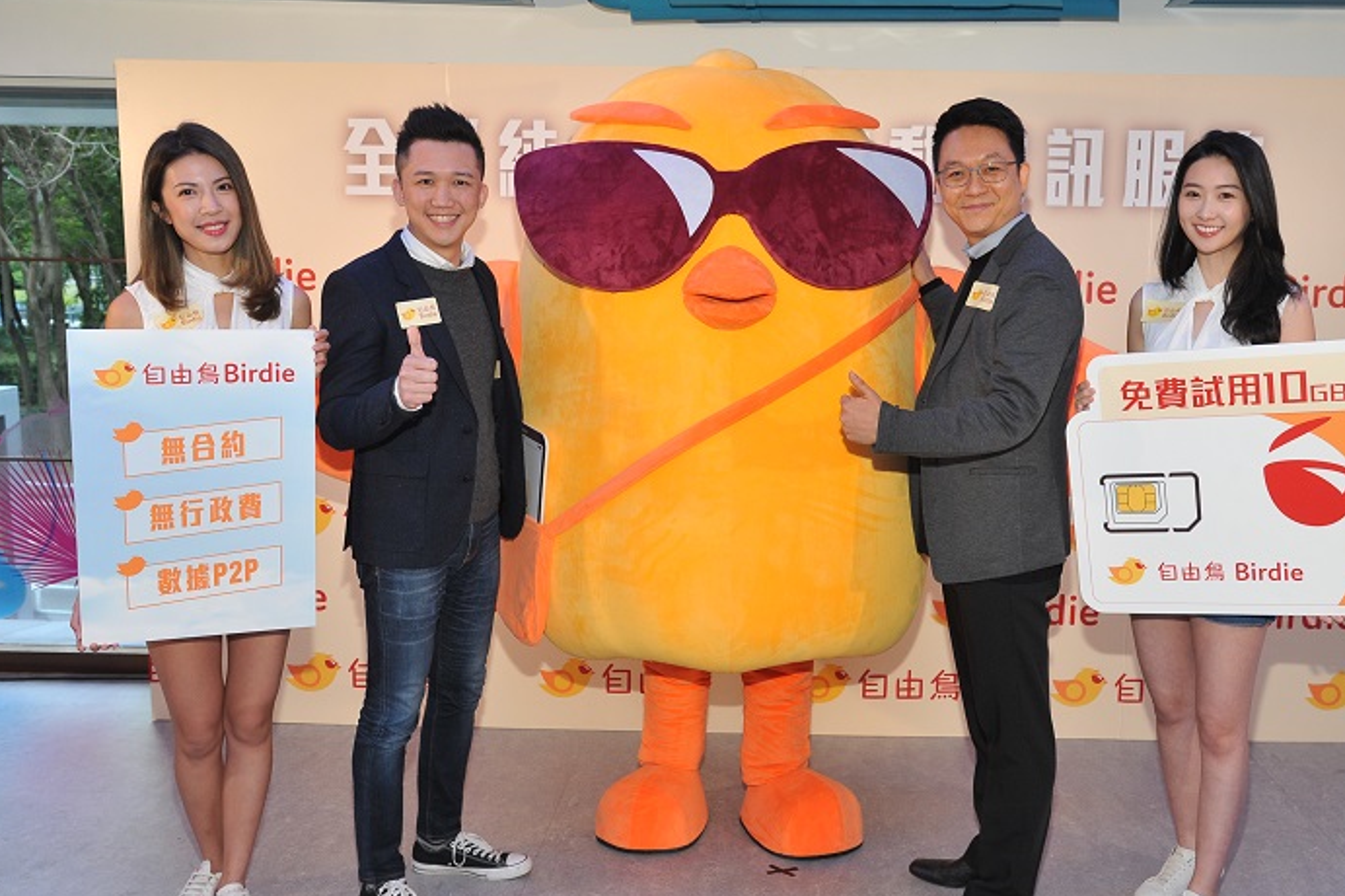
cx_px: 771
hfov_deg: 51.7
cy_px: 463
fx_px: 1382
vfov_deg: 35.9
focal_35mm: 37
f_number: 6.3
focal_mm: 30
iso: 1600
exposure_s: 1/160
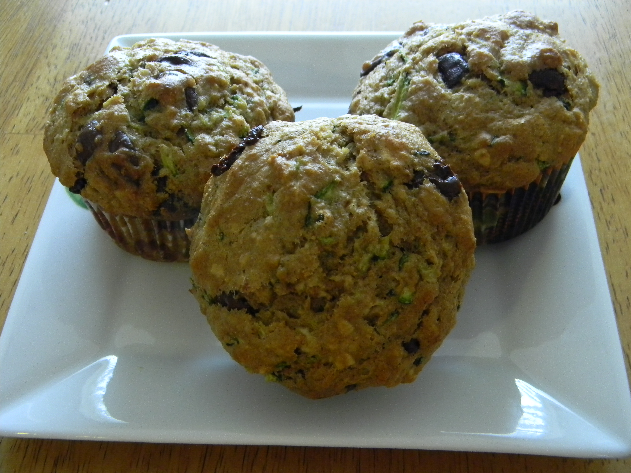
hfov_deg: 45.8
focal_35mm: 41
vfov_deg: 35.1
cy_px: 236
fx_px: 747
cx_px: 316
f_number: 3.8
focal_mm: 7.3
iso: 400
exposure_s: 1/28.5
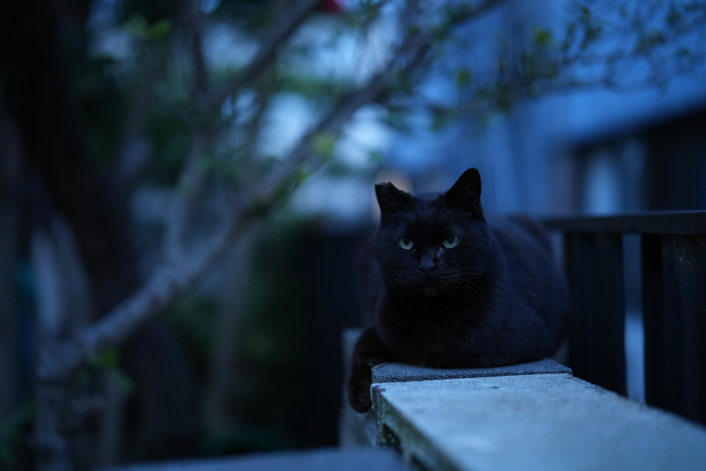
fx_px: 980
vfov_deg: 27.0
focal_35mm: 50
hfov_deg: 39.6
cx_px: 353
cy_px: 236
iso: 1250
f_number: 1.2
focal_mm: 50
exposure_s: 1/50
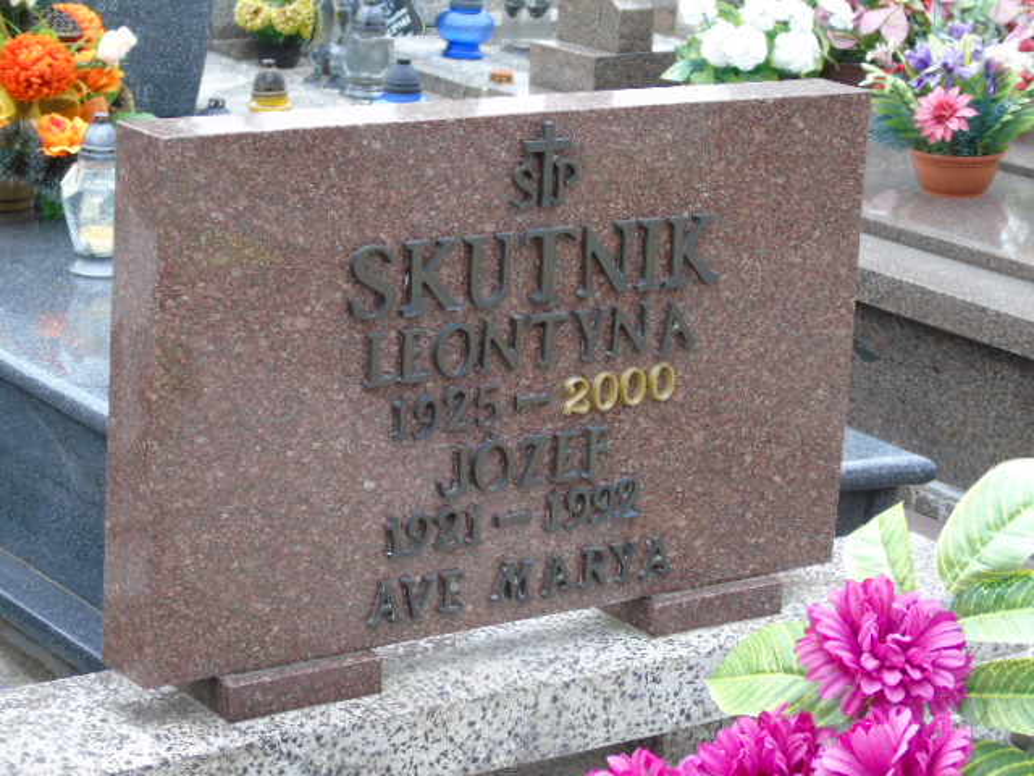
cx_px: 517
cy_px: 388
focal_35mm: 94
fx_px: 2808
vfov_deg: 15.7
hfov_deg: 20.9
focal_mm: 17
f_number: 4.3
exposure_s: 1/40
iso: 80
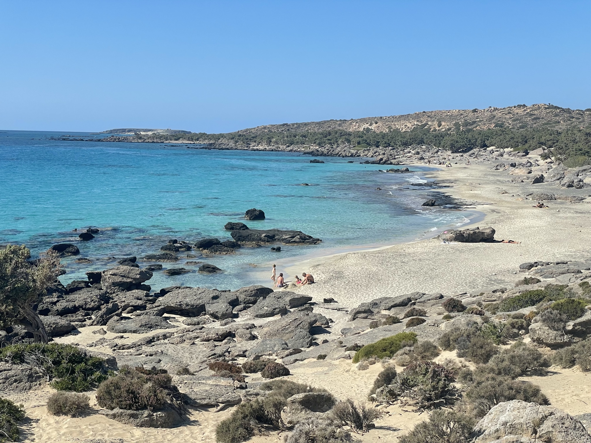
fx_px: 888
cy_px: 222
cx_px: 296
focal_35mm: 52
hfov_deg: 36.8
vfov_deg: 28.0
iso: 25
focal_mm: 6
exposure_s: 1/2398
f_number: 2
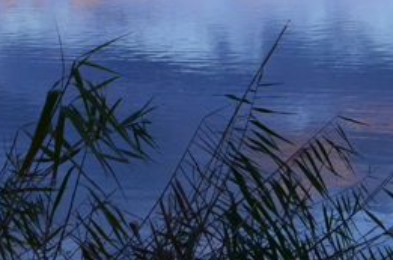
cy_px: -216
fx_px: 1601
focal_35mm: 147
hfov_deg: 13.8
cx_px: 393
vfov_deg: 8.9
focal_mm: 25
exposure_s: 1/160
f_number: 6.3
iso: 800
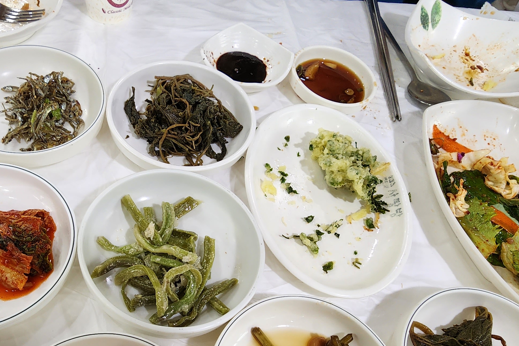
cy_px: 258
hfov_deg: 63.7
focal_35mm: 28
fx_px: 404
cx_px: 171
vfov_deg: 44.9
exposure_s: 1/60
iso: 160
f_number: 2.2
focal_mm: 2.2
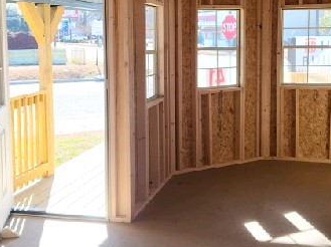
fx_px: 535
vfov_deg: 26.0
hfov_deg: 34.4
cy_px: 94
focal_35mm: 56
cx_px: 180
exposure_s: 1/123
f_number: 1.8
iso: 20
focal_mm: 5.4
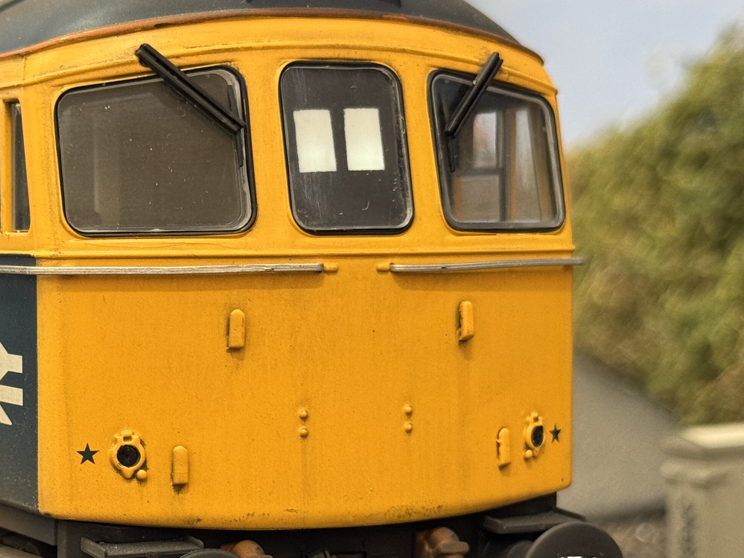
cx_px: 211
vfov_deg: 14.9
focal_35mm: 99
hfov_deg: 19.7
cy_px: 366
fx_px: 2128
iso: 200
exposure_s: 1/33
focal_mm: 6.76
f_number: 1.78
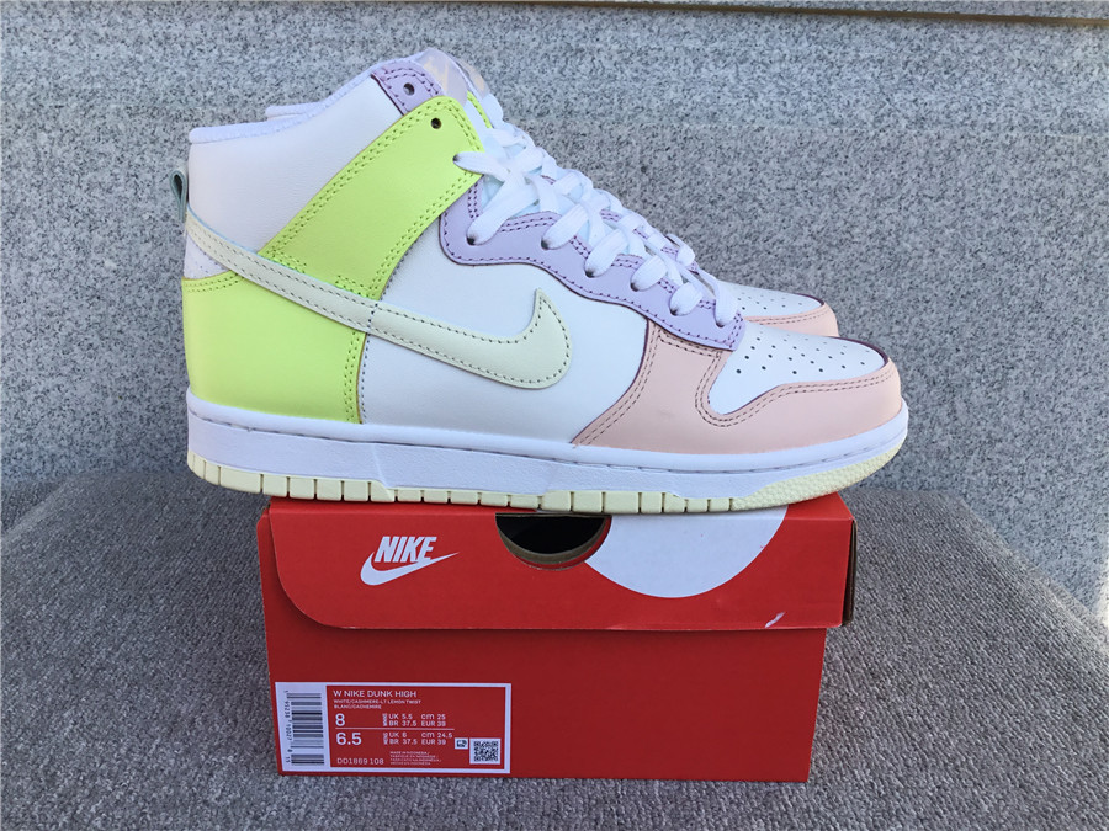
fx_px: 993
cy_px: 416
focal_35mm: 31
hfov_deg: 58.4
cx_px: 554
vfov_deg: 45.4
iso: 25
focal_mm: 3.3
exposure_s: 1/691
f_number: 2.4
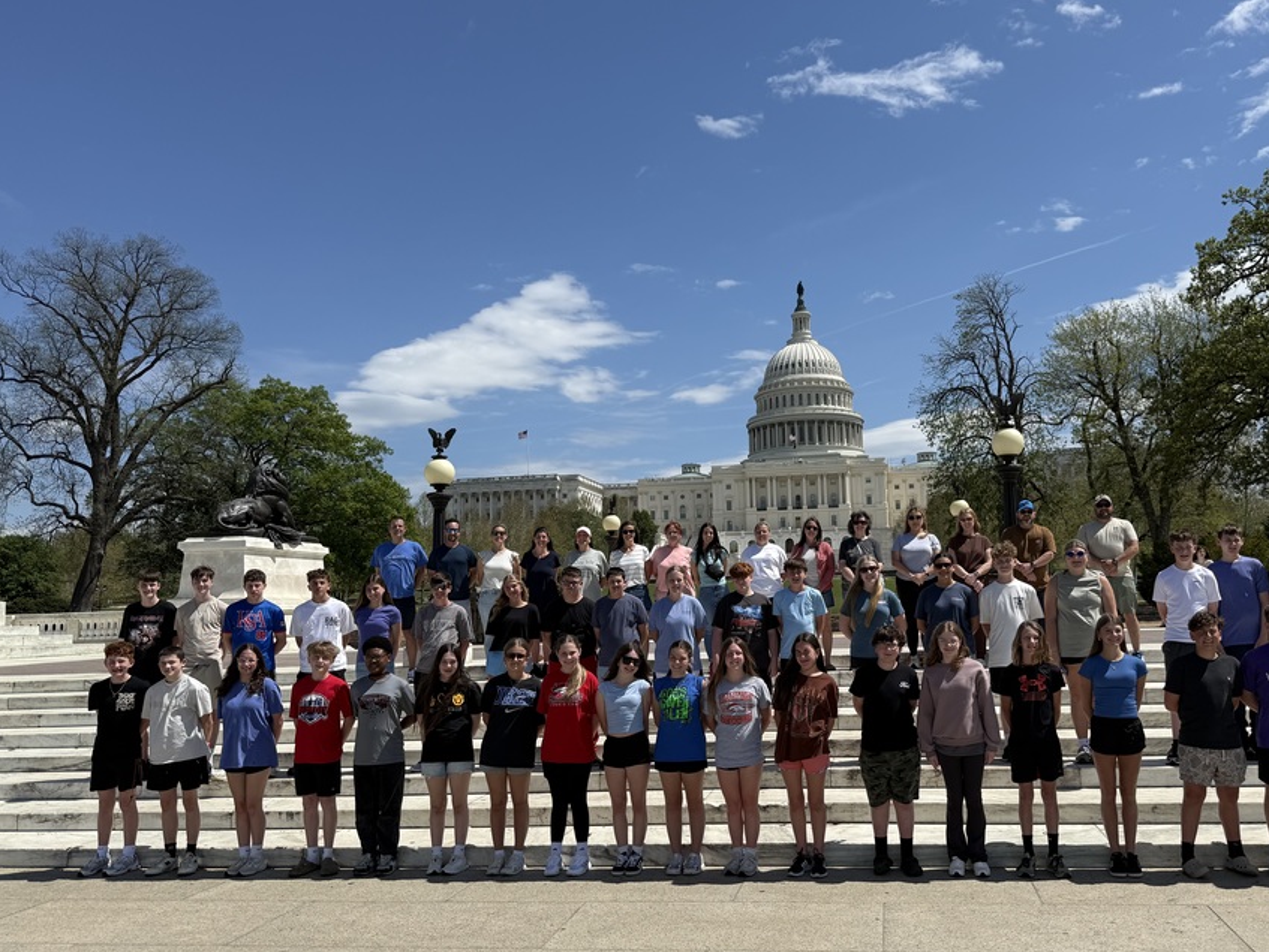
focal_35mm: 29
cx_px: 730
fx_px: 1064
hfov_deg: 61.3
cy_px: 479
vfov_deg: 48.3
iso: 80
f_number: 1.78
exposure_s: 1/7353
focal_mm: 6.76
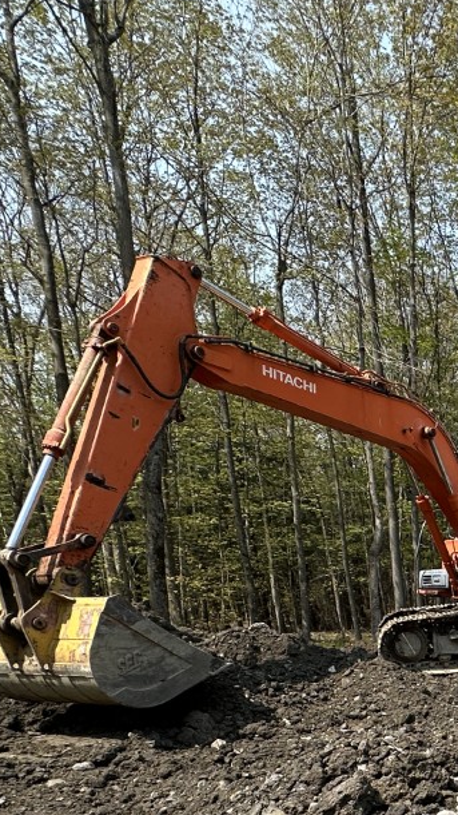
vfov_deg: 50.9
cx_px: 705
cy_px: 683
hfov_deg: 24.6
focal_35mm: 36
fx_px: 777
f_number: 2.2
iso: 50
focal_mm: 2.22
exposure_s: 1/1006
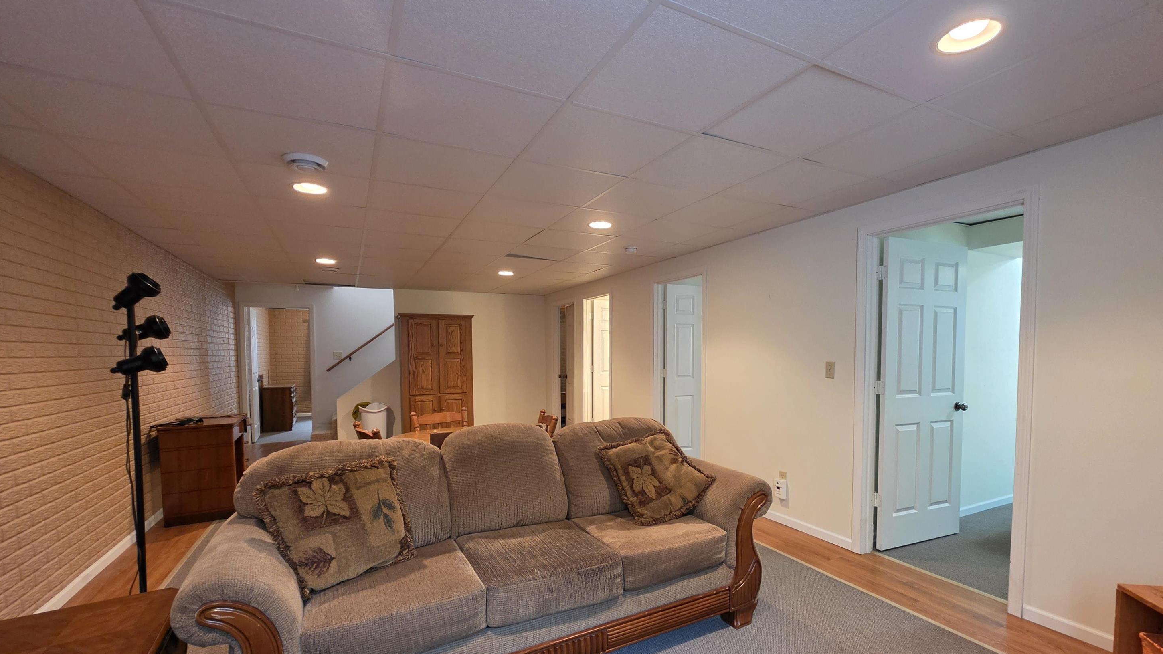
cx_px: 611
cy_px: 382
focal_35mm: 15
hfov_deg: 102.9
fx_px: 463
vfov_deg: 70.0
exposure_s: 1/60
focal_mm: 2.2
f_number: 1.9
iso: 500
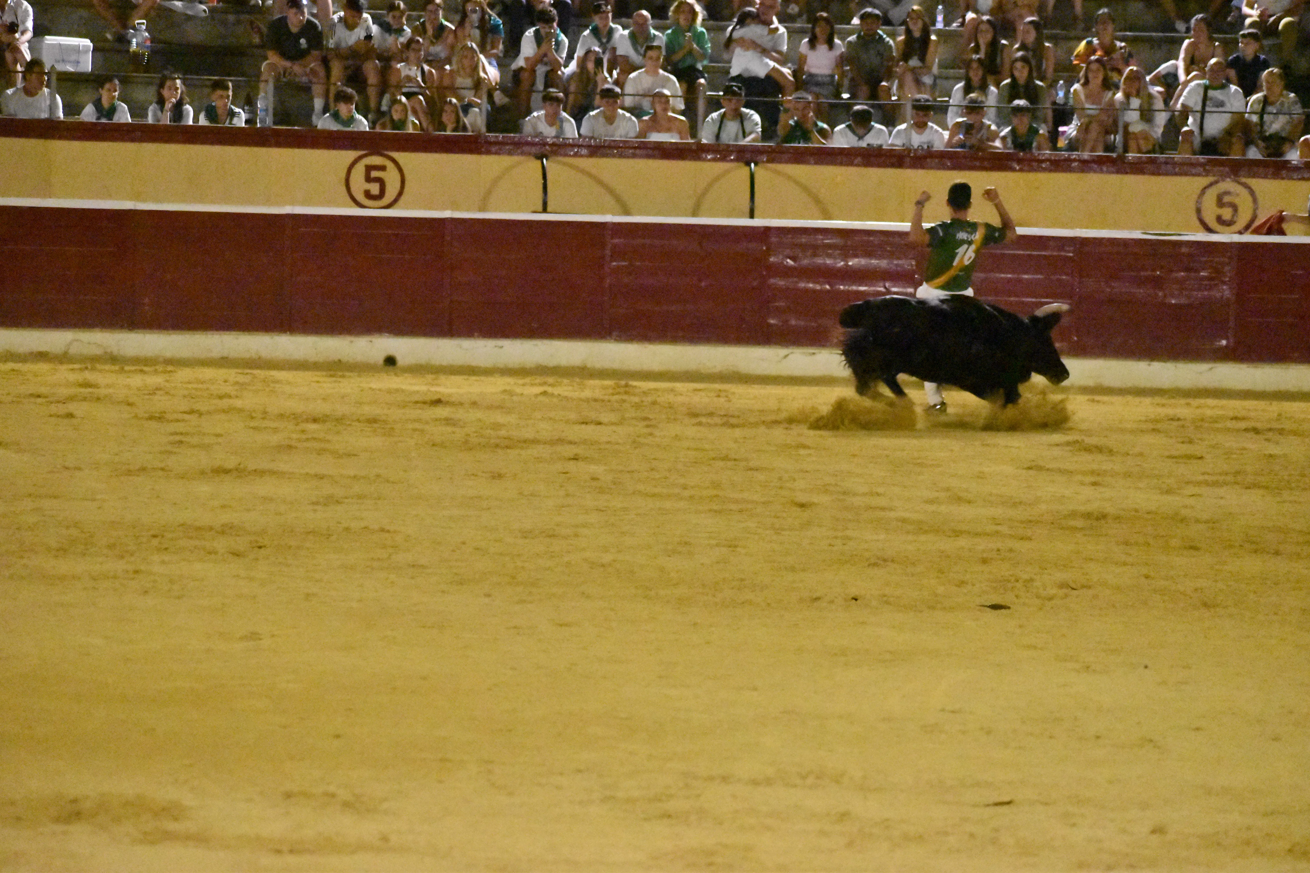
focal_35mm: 147
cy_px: 436
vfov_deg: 9.3
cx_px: 655
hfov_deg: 14.0
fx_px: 5349
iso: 25600
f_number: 5.6
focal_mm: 98
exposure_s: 1/500
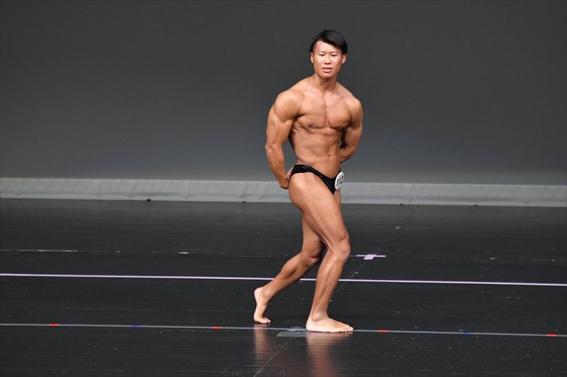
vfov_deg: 4.0
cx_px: 284
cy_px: 188
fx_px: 5431
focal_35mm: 345
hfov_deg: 6.0
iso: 4000
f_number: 5.6
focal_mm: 230
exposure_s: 1/400
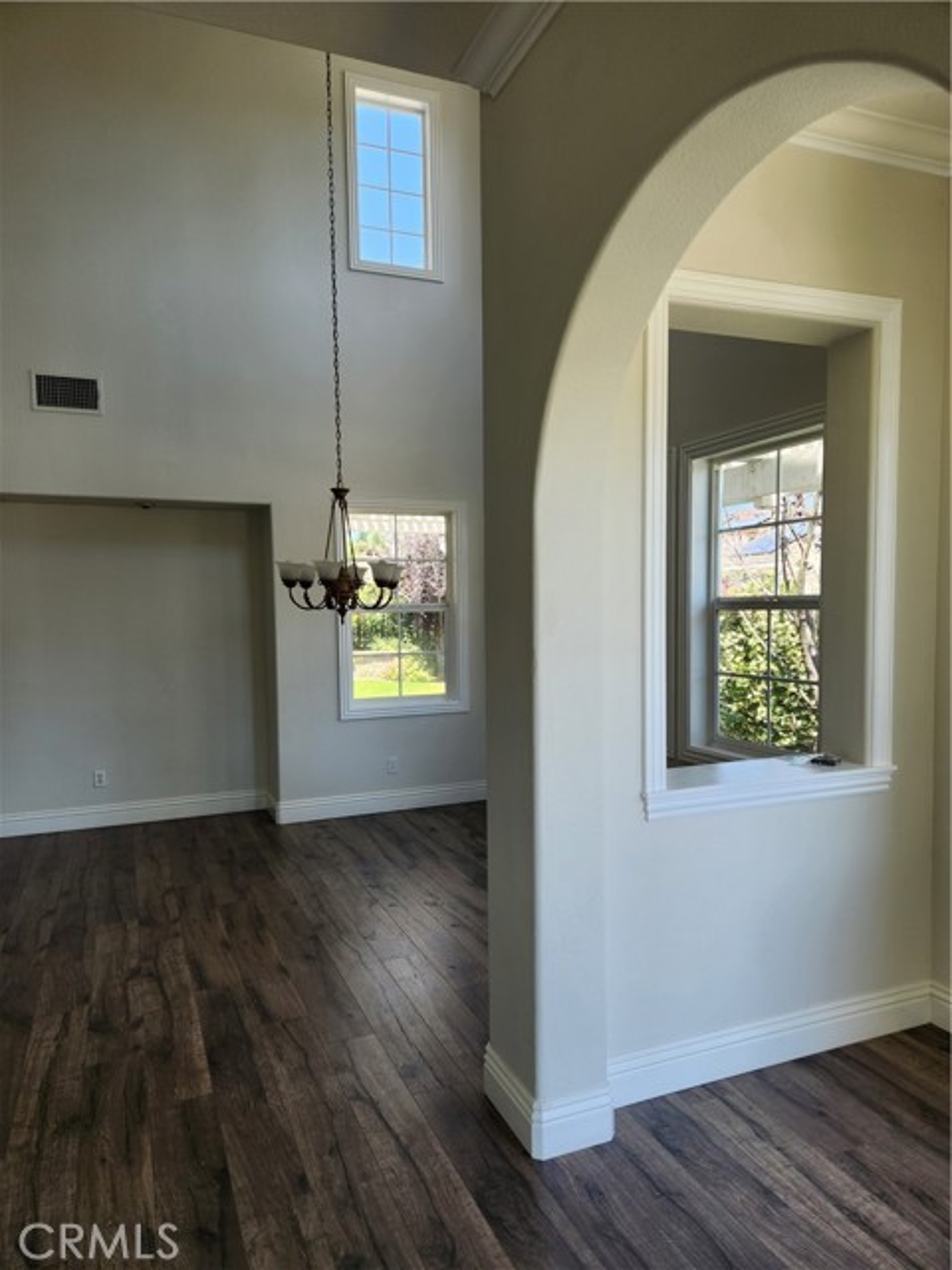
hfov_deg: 58.9
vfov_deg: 73.9
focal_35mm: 23
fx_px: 843
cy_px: 635
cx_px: 476
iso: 32
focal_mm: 5.4
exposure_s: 1/180
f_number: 1.8
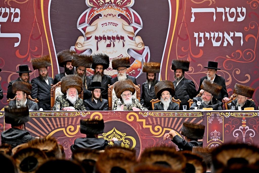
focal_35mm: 120
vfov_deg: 11.4
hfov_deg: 17.1
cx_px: 130
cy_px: 86
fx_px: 863
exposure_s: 1/800
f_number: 2.8
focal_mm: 120
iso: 640
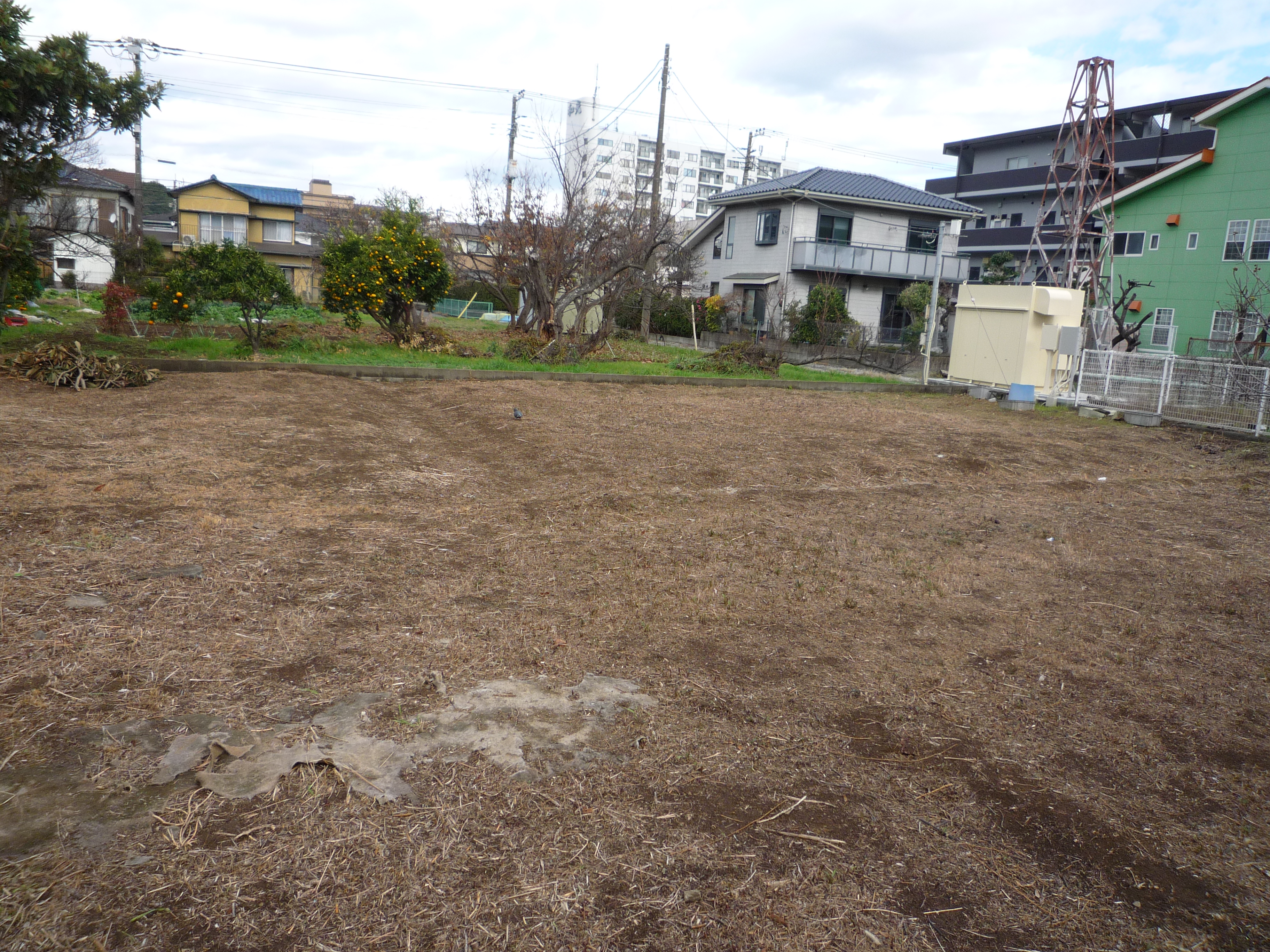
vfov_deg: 54.9
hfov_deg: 69.4
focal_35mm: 25
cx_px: 635
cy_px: 476
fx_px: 917
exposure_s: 1/500
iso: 100
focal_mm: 4.4
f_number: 2.8
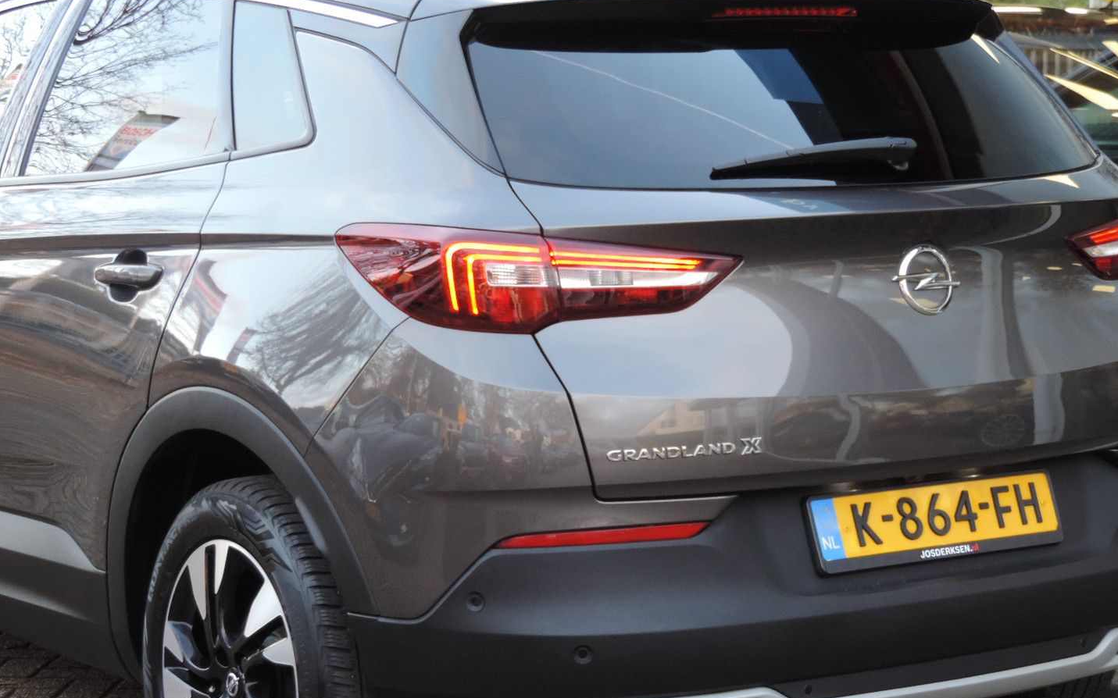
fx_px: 2925
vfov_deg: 13.6
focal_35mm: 96
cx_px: 562
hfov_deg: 21.6
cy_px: 376
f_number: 4.1
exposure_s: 1/50
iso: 400
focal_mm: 16
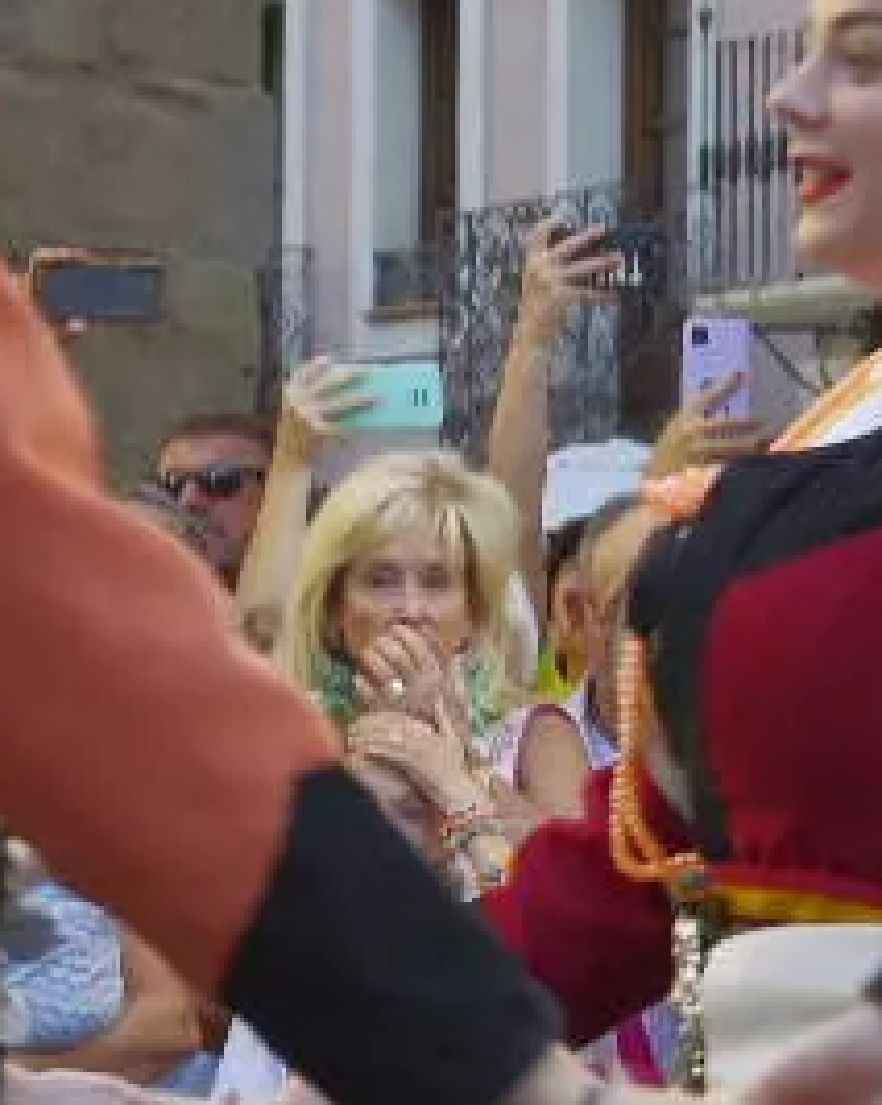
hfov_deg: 4.3
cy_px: 1233
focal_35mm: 358
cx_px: 406
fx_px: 11702
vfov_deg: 5.4
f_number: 6.3
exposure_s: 1/160
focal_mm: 53
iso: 800
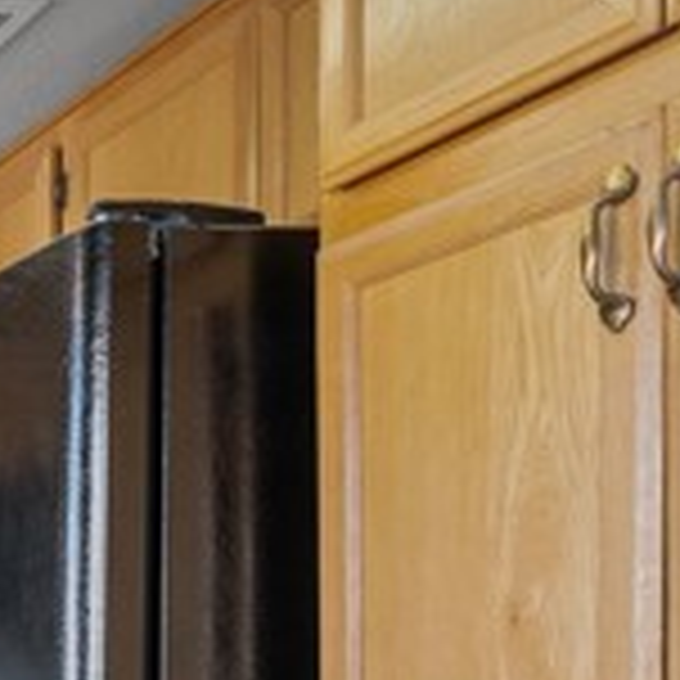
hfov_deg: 17.4
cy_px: 727
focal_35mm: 65
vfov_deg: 24.8
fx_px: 1445
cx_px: -739
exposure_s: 1/15
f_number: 6.3
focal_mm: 18
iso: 250
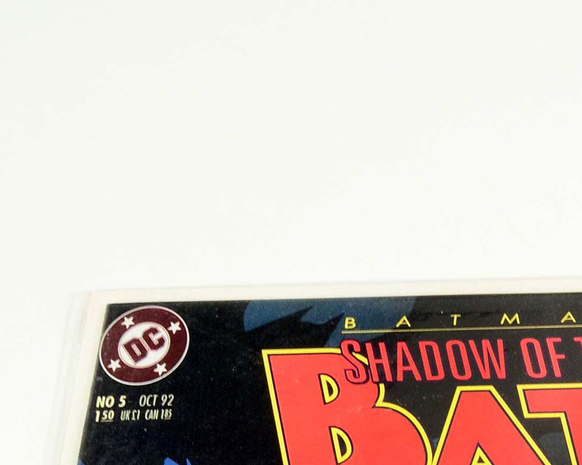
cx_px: 1115
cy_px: 795
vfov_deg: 11.2
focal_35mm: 130
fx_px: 2239
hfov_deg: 13.1
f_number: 13
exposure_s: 1/160
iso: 200
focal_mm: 22
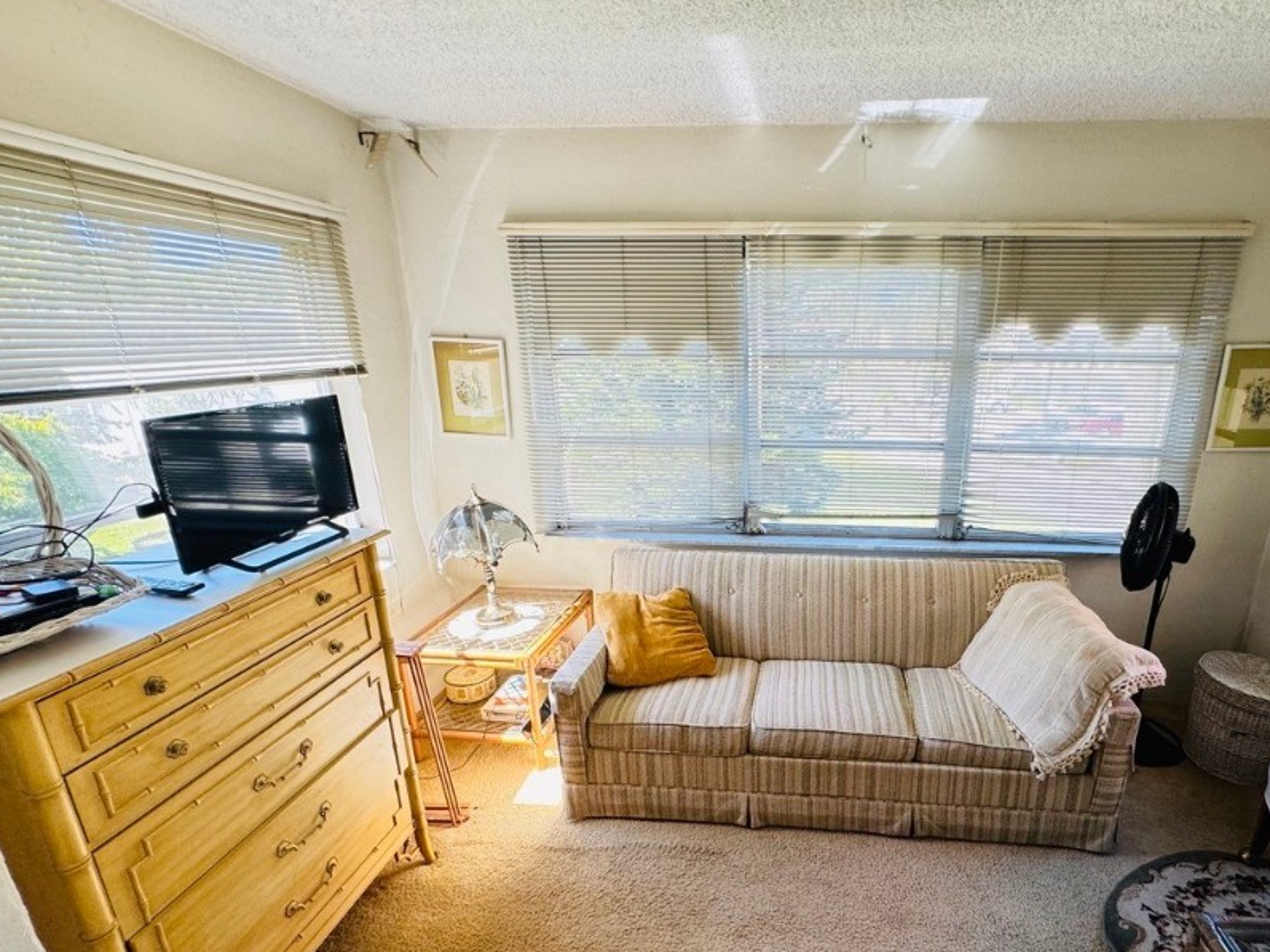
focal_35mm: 18
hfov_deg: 86.5
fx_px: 660
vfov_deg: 71.2
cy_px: 547
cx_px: 772
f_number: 2.2
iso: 160
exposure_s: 1/120
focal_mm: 2.22
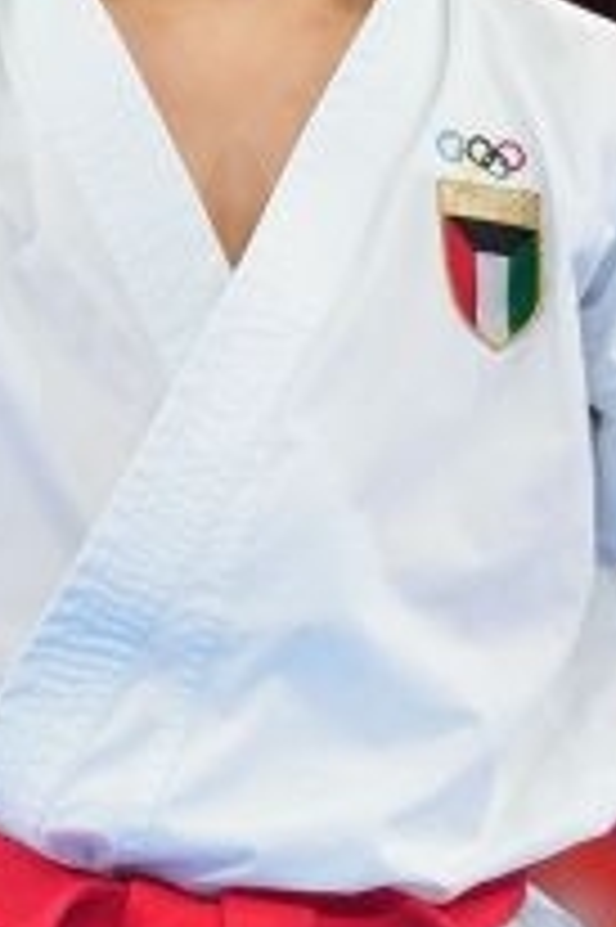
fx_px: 28639
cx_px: 184
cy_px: 909
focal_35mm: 1114
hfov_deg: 1.2
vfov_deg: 1.9
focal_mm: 191
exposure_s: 1/500
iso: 500
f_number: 2.8
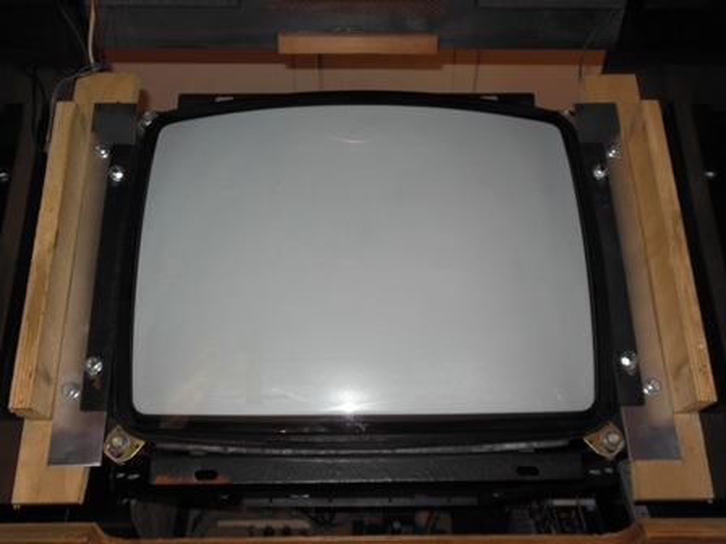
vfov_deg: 48.2
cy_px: 272
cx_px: 363
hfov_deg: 61.7
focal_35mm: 29
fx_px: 608
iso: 125
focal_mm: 5.2
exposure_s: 1/25
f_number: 3.3
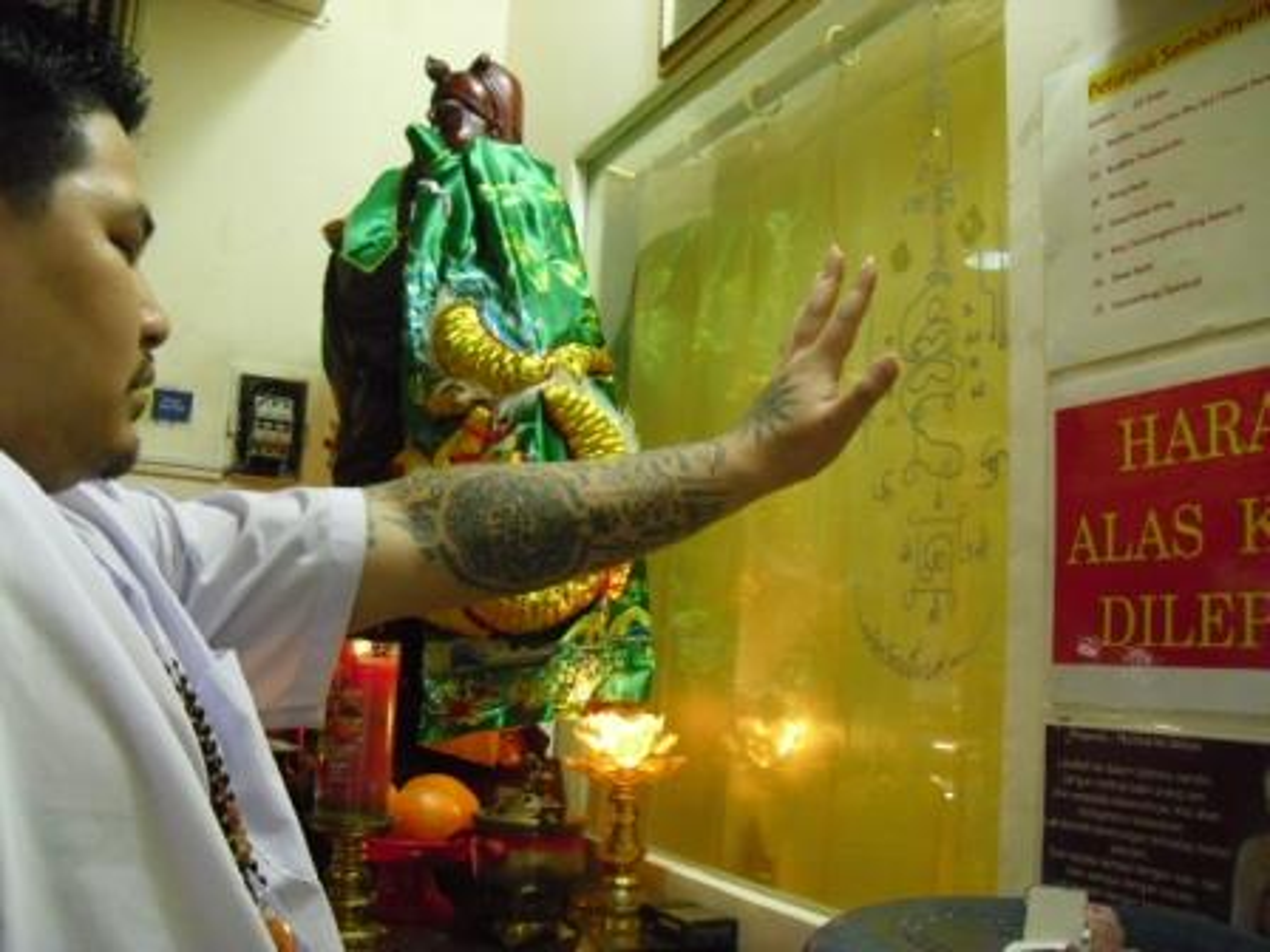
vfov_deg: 39.7
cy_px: 476
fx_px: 1321
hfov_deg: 51.4
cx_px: 635
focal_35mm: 36
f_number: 3.1
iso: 400
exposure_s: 1/60
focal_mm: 6.3
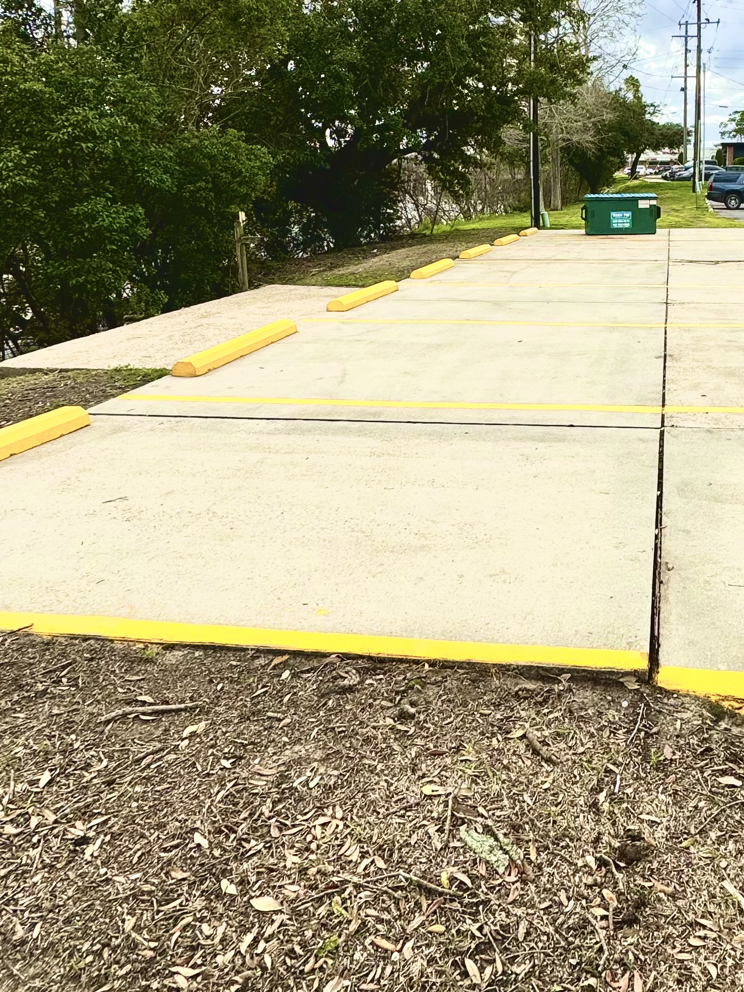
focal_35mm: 29
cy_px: 260
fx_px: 831
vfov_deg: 58.8
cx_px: 570
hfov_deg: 46.3
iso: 40
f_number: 2.2
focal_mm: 2.22
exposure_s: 1/1006
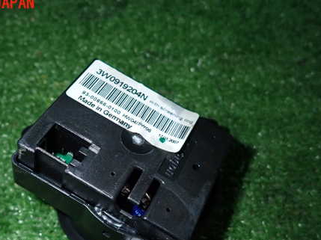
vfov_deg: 40.1
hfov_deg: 52.2
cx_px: 123
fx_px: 324
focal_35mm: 35
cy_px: 162
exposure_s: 1/100
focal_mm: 4.5
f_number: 5.6
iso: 400
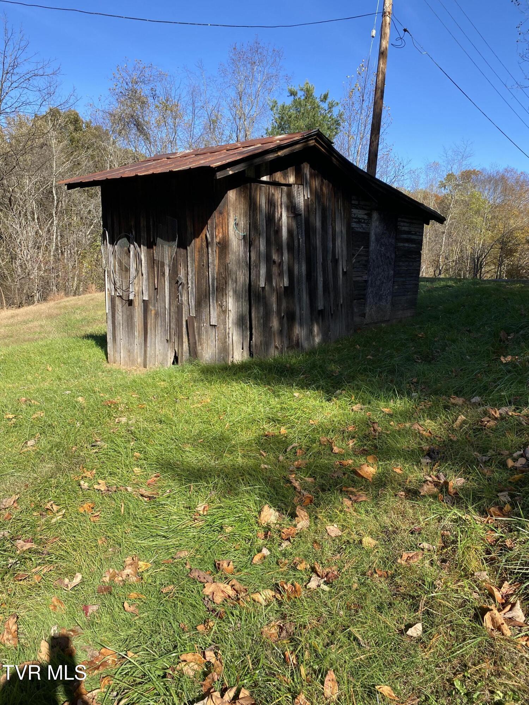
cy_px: 352
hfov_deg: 53.1
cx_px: 264
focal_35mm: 26
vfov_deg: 67.3
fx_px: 530
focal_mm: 4.25
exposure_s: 1/1287
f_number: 1.8
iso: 32
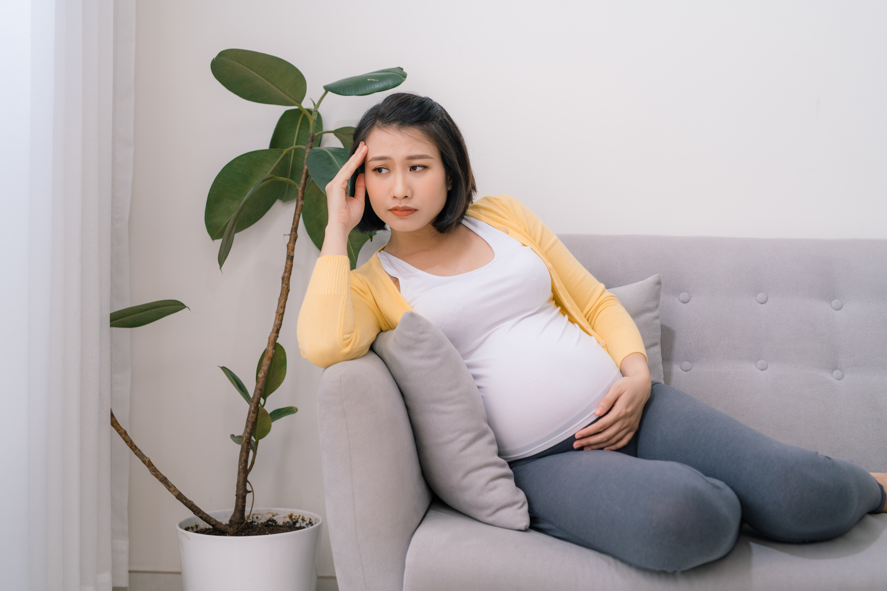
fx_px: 1232
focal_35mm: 50
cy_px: 296
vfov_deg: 27.0
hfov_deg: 39.6
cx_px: 444
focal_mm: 50
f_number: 3.2
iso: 200
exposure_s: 1/125
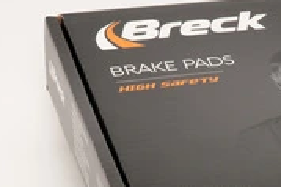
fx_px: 2158
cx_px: 359
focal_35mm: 277
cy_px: 261
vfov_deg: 4.9
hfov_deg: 7.4
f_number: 11
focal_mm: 55
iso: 100
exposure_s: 1/200
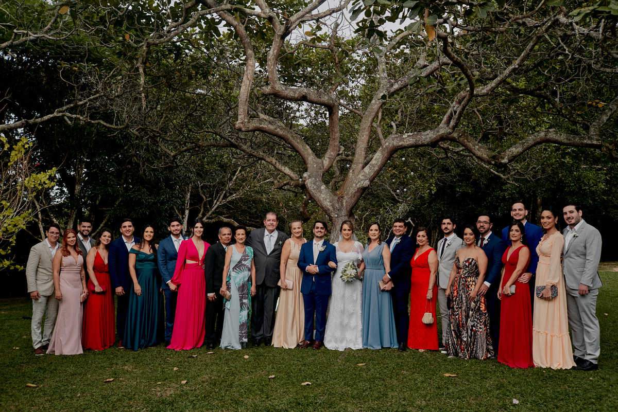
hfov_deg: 54.4
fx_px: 601
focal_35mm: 35
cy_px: 206
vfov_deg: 37.9
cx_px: 309
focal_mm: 35
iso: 200
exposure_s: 1/200
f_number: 5
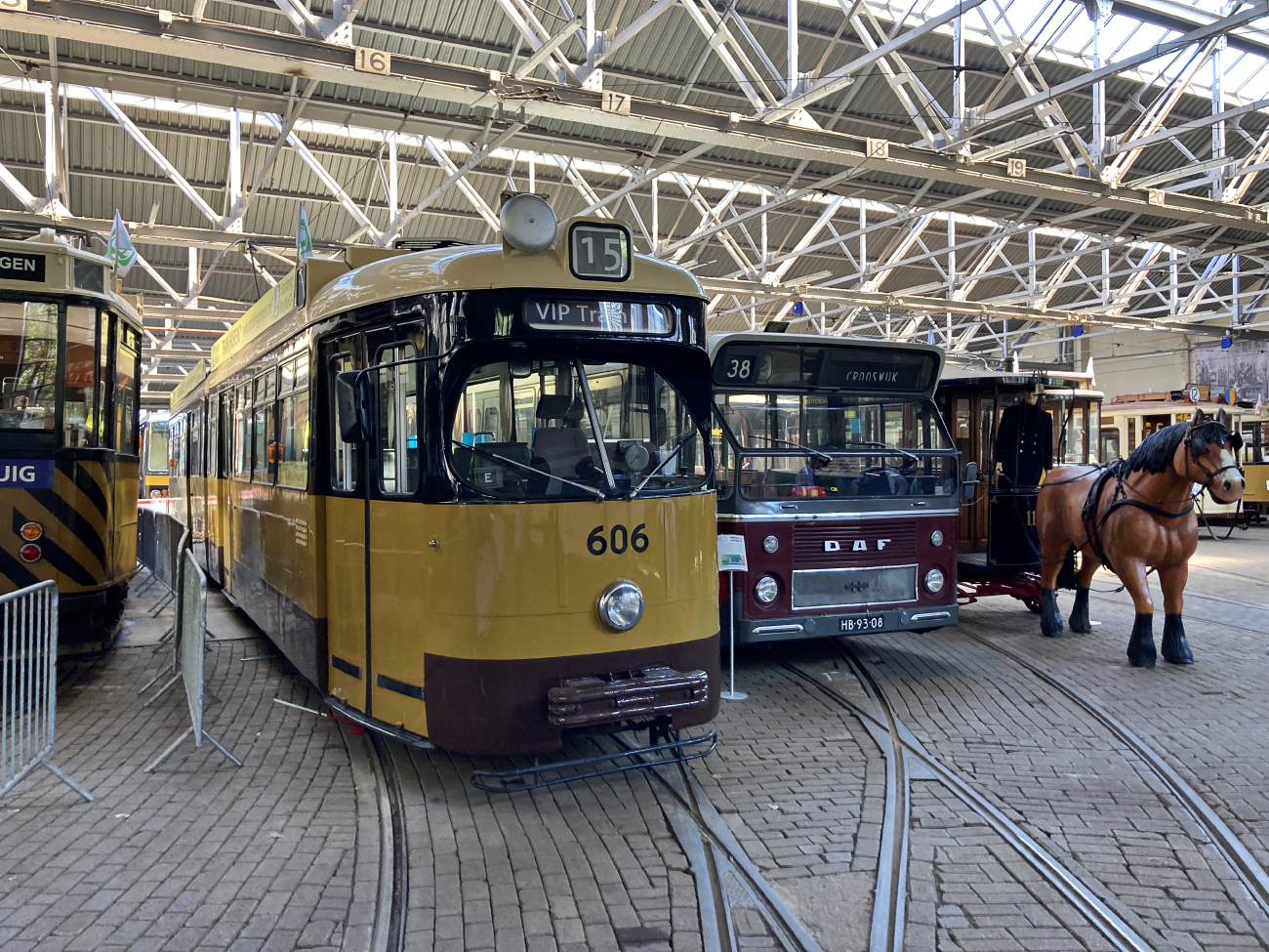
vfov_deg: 49.7
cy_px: 476
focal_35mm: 28
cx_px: 634
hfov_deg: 63.4
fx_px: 1026
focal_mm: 3.99
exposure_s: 1/62
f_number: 1.8
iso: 80
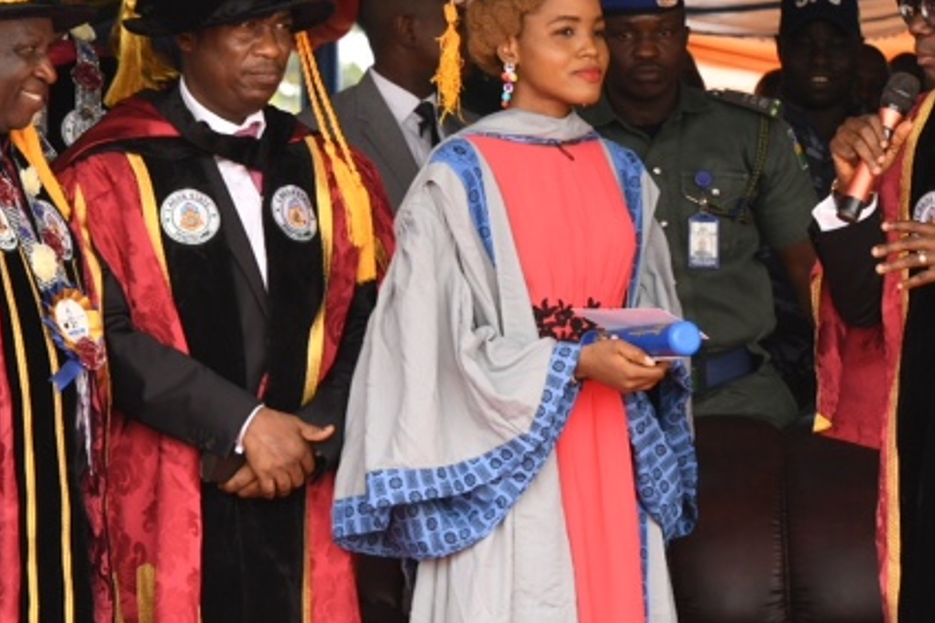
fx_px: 6257
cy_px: 273
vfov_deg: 5.7
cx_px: 526
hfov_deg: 8.5
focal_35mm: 241
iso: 800
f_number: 9
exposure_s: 1/160
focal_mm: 160
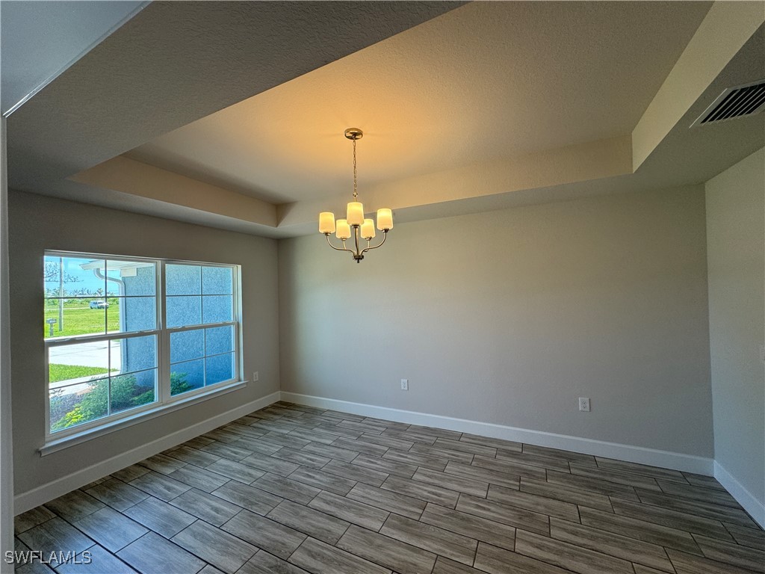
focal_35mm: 14
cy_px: 287
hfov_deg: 102.1
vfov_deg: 85.7
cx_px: 382
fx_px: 309
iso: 64
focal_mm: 2.22
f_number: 2.2
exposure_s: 1/120
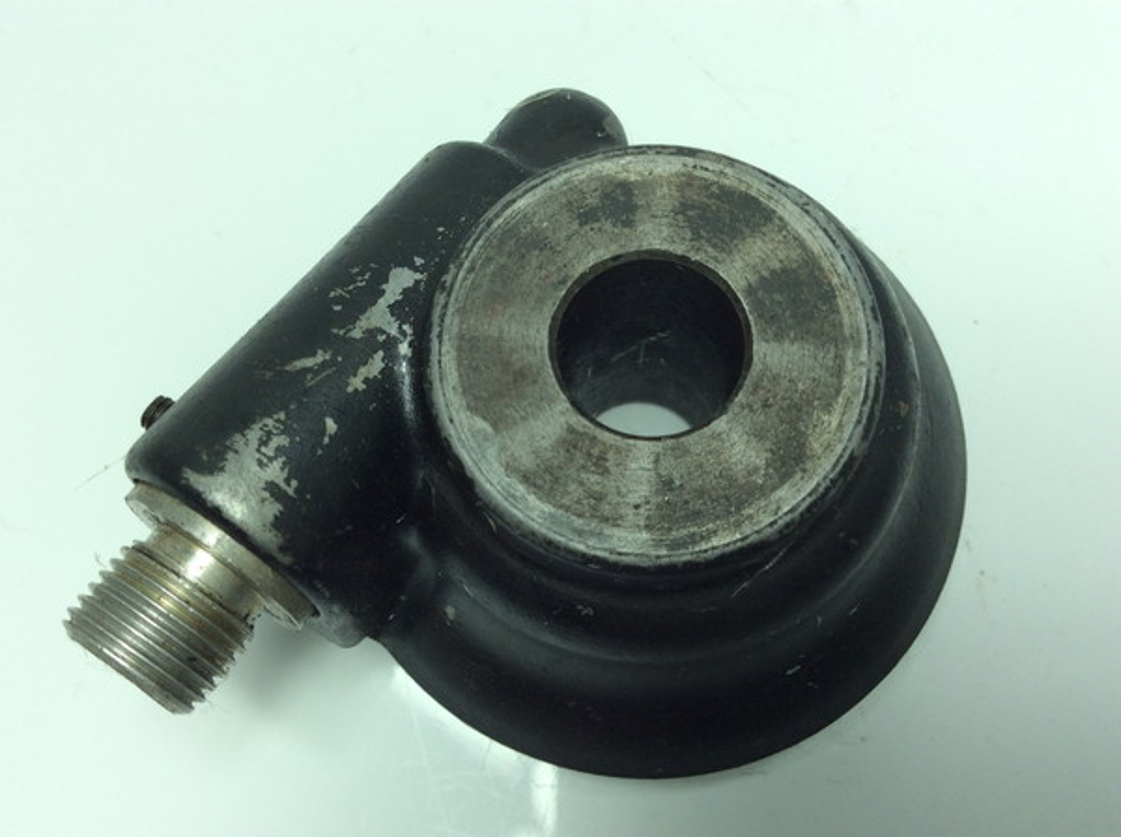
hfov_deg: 56.9
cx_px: 560
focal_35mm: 32
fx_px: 1035
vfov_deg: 44.0
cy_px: 418
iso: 32
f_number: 2.4
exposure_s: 1/279
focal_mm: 3.3
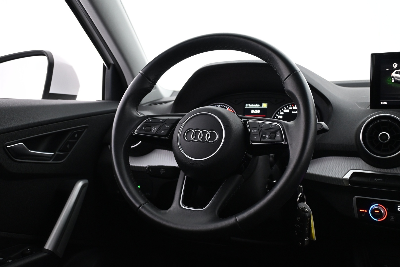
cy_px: 134
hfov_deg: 51.3
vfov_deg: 35.5
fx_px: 417
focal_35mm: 38
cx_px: 200
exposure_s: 1/25
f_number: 4.2
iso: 1600
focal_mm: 25
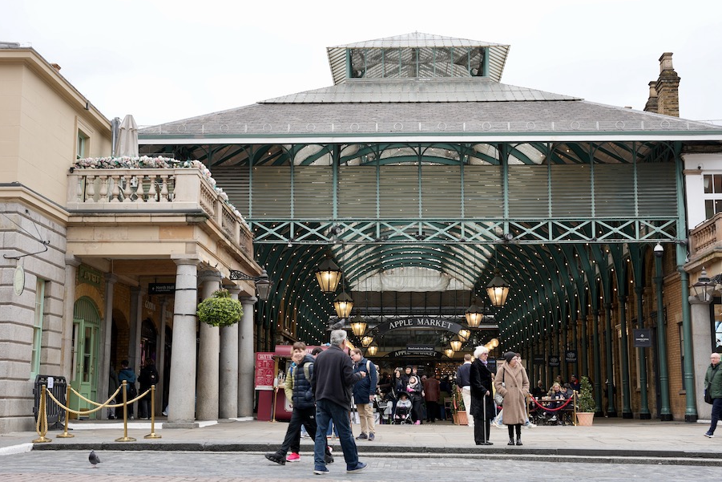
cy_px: 236
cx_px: 355
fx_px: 1017
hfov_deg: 39.1
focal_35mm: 51
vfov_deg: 26.7
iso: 100
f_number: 4.5
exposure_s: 1/80
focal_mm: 44.6
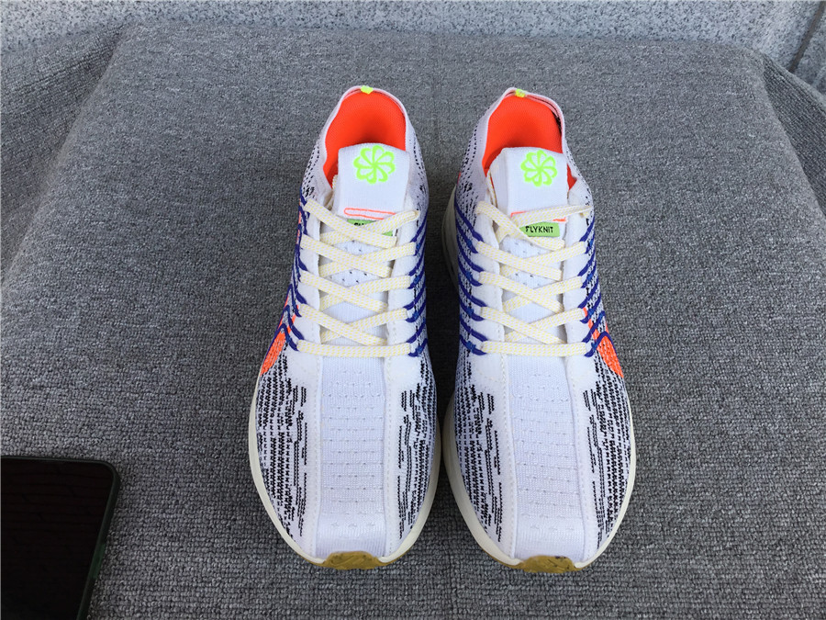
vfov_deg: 45.4
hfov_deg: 58.4
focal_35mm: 31
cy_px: 310
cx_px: 413
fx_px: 740
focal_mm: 3.3
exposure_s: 1/509
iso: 25
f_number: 2.4
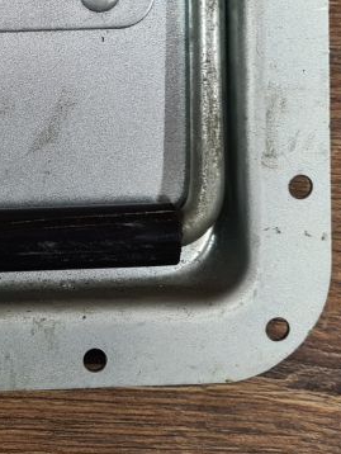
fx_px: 761
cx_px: -108
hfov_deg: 22.5
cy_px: 93
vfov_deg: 32.3
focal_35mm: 58
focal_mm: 5.4
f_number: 1.8
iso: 80
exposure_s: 1/50
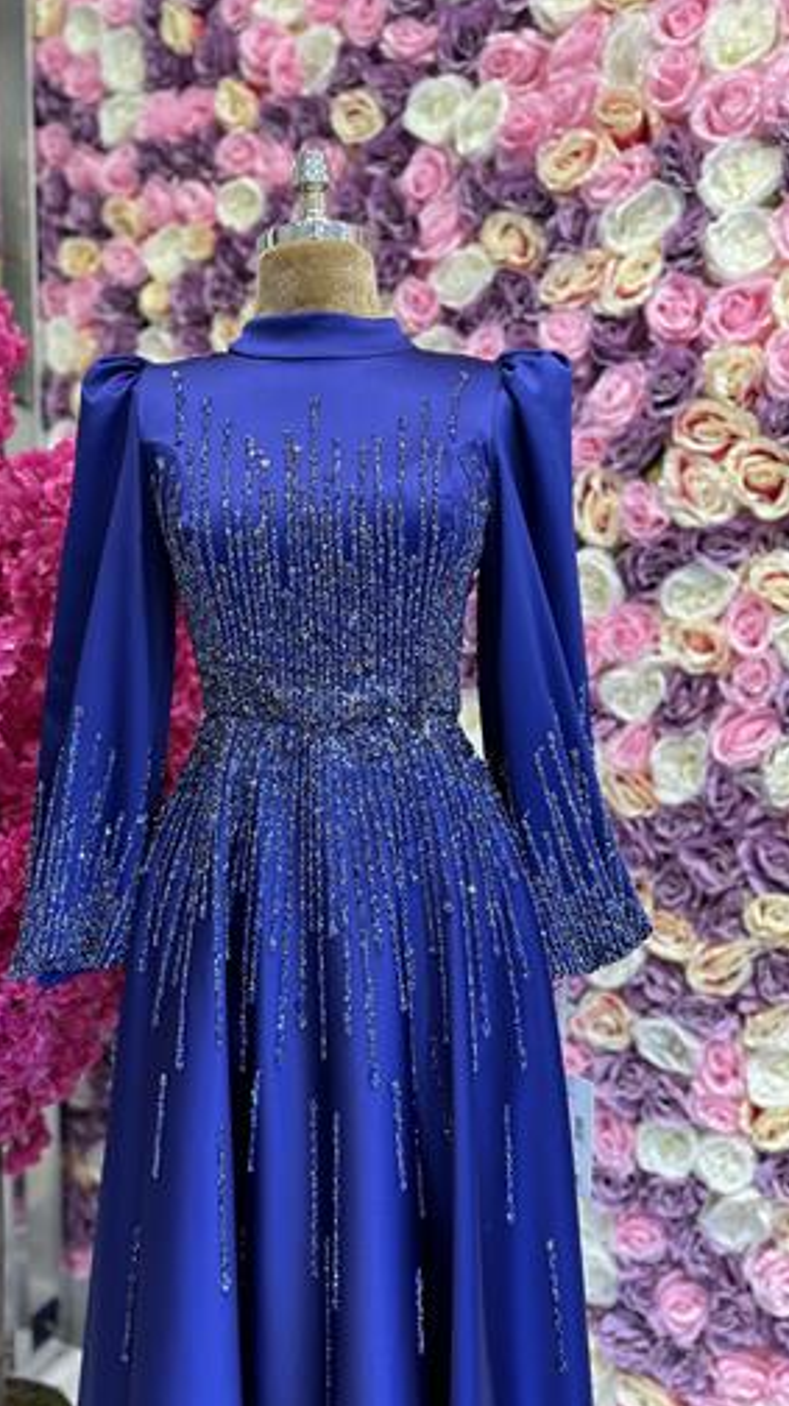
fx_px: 1006
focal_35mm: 27
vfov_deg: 69.9
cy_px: 717
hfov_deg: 42.6
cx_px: 312
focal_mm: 6.86
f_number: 1.78
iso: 80
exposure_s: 1/100
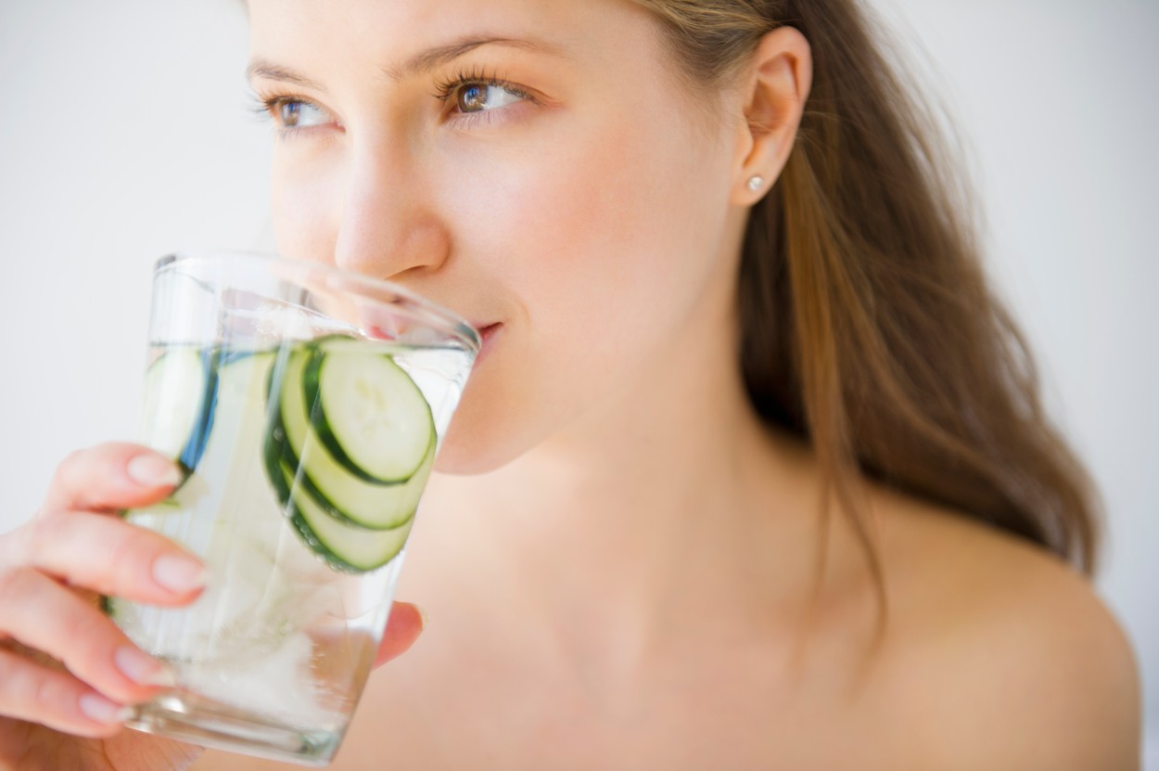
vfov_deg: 21.9
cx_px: 580
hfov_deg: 32.4
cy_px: 386
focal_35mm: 62
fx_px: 1994
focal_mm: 62
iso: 250
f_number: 2.8
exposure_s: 1/400
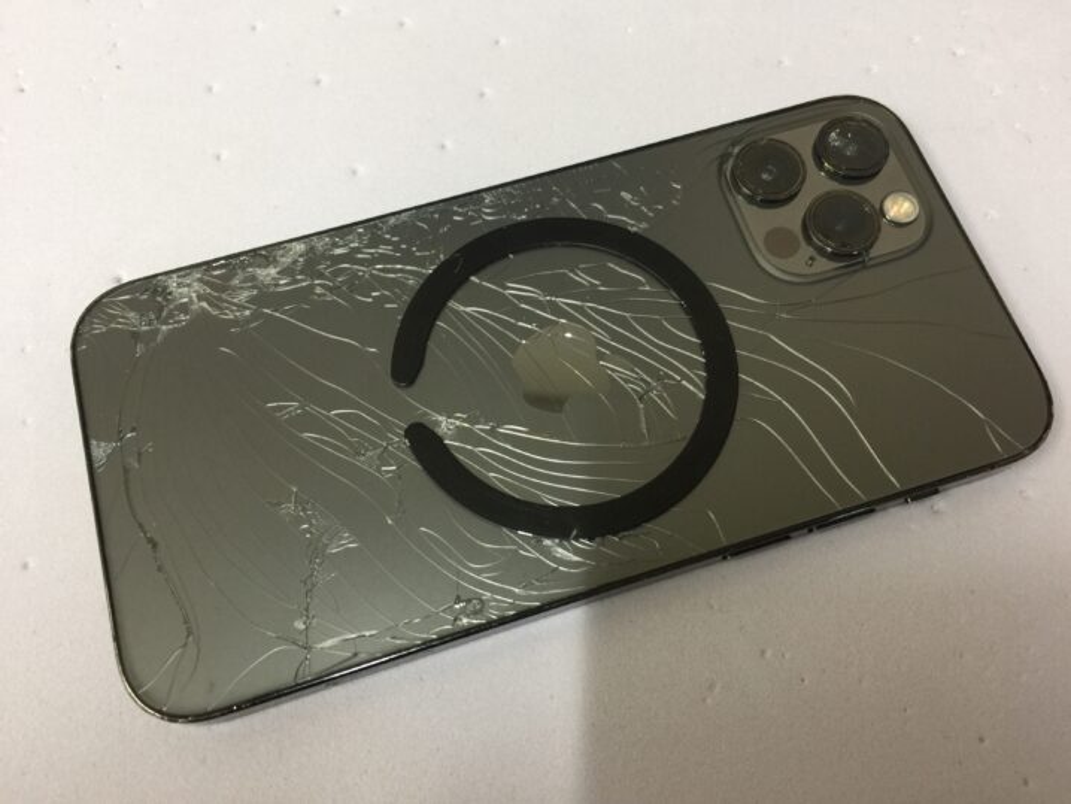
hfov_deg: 61.6
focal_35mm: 29
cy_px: 402
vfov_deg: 48.3
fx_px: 898
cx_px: 536
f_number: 2.2
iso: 50
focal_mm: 4.15
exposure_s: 1/33
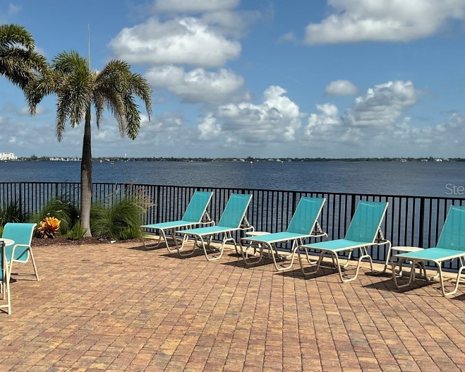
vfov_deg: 34.1
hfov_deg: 41.4
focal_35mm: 44
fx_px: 605
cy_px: 188
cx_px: 150
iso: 16
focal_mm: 3
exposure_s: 1/3534
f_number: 1.8
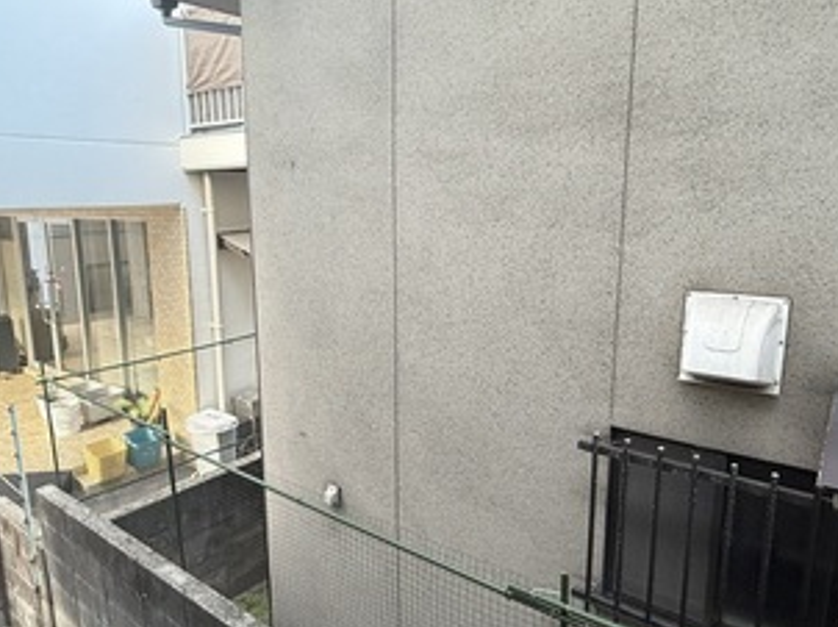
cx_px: 366
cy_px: 311
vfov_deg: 53.0
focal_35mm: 26
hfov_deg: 67.1
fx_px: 629
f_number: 2.2
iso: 320
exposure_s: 1/65
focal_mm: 2.22
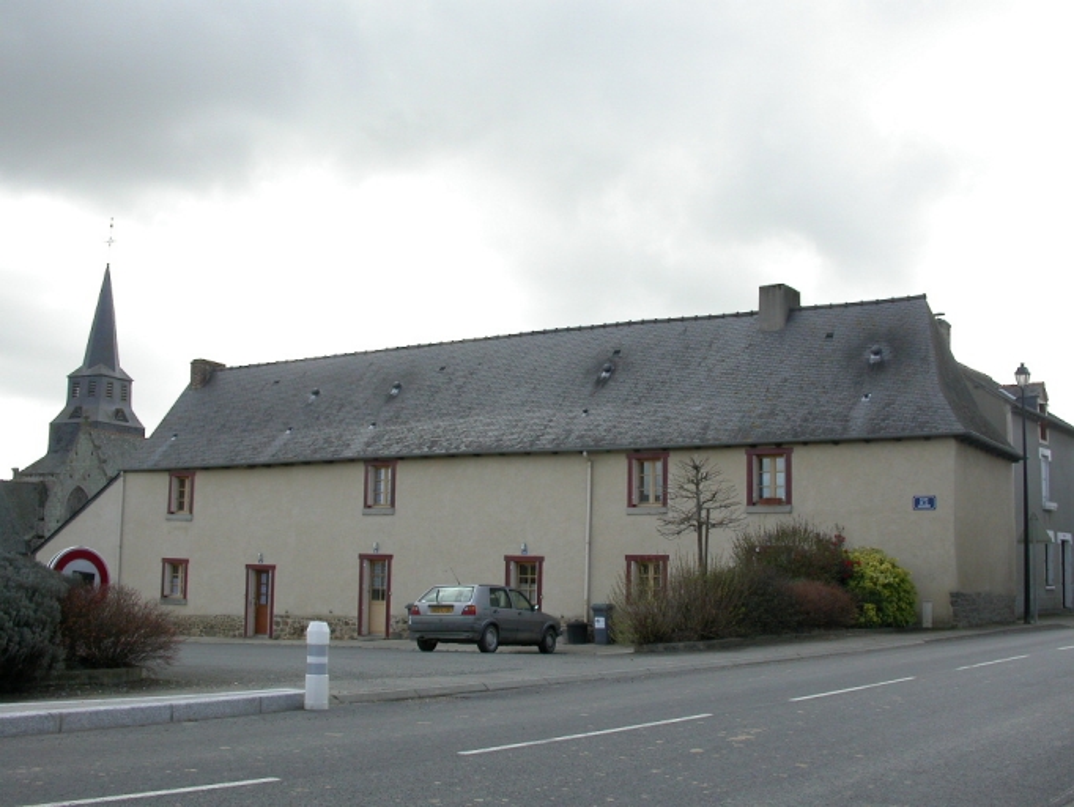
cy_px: 404
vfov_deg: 37.7
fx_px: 1179
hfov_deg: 49.0
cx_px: 537
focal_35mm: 38
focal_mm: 7.85
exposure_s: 1/232
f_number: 6
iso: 100
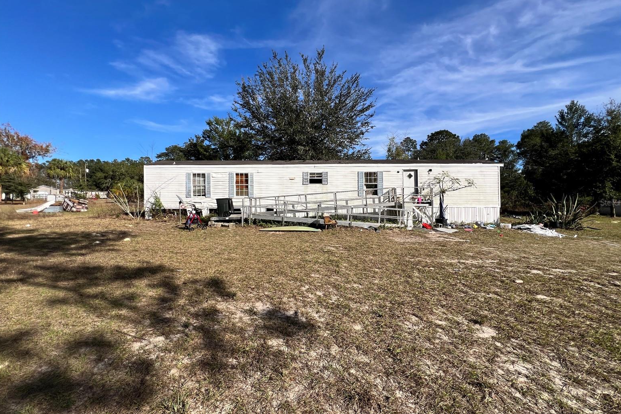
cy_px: 202
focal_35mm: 14
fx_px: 241
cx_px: 317
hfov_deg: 104.2
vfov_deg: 81.2
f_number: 1.8
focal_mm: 1.57
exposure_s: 1/2481
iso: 32
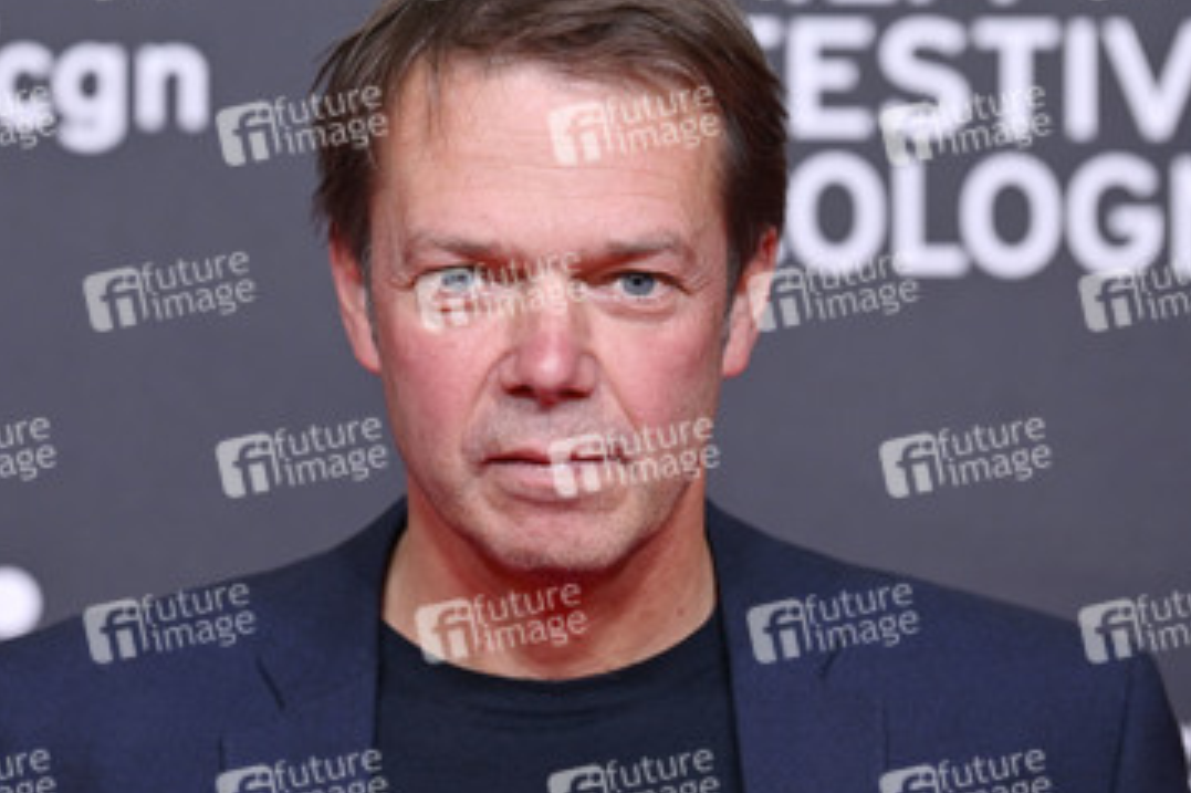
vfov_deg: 6.8
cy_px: 375
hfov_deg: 10.2
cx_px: 546
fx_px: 6646
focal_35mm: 201
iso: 640
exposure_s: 1/200
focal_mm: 160
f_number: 4
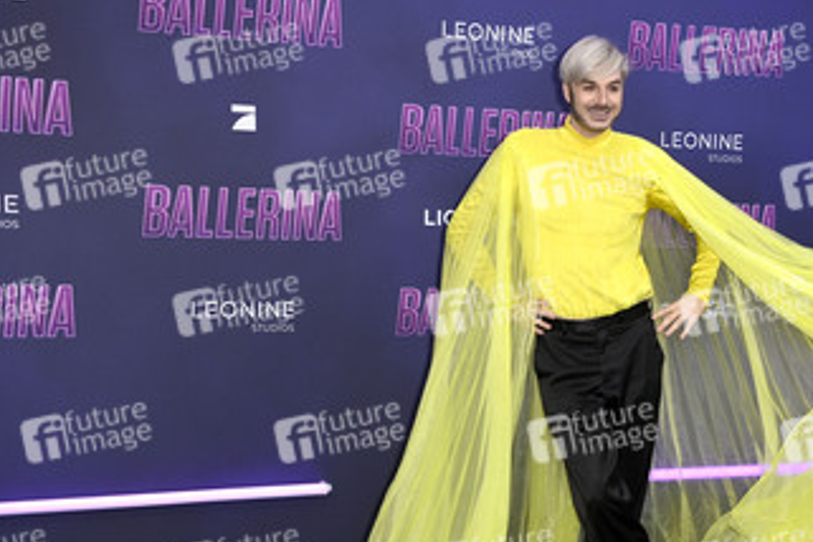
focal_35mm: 73
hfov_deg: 27.6
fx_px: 1648
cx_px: 526
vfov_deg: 18.6
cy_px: 370
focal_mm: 52
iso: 400
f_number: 5.6
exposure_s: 1/250
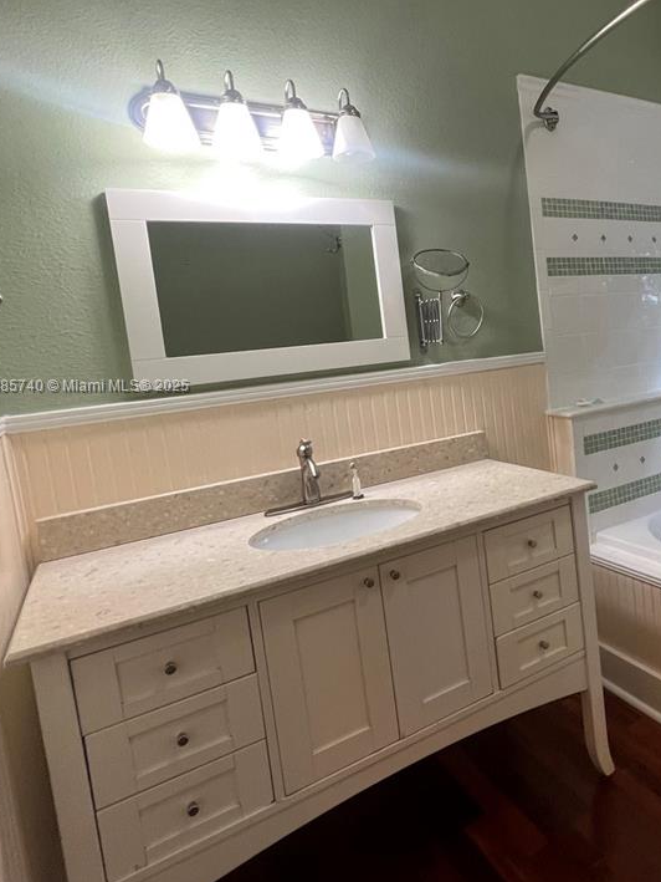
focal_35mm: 22
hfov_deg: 57.0
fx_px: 560
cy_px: 387
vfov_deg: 76.1
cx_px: 521
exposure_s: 1/60
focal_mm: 1.57
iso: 160
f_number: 1.8
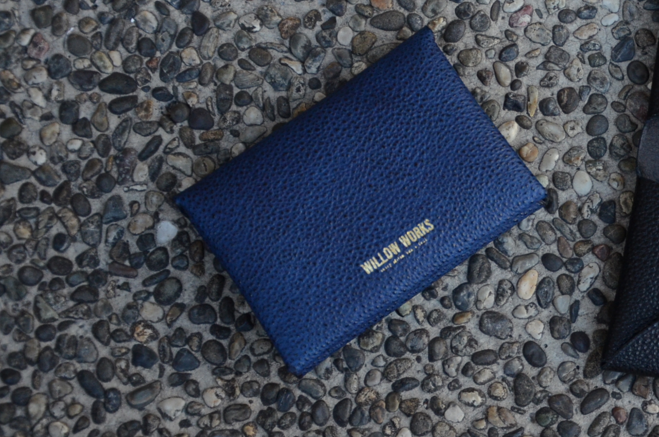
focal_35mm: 109
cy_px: 165
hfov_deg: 18.5
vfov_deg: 12.5
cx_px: 598
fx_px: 1991
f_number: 4.5
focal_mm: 40
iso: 1000
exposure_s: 1/400
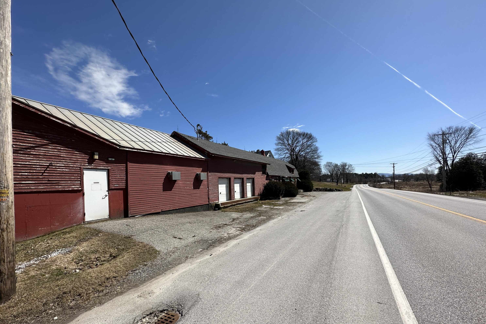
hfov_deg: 100.4
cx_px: 238
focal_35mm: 15
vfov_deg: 77.0
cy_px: 182
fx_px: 202
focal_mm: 2.22
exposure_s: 1/2882
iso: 50
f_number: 2.2
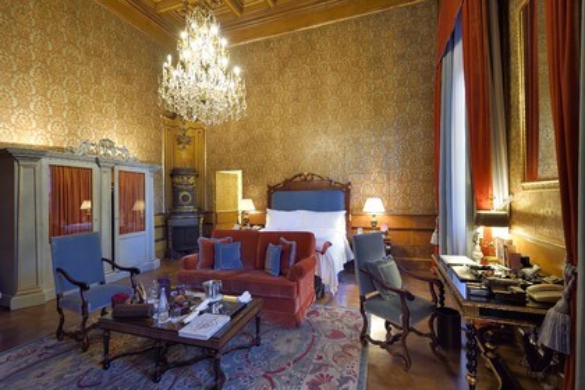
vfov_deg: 70.4
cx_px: 292
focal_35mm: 17
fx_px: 276
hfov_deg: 93.3
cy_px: 195
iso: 400
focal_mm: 17
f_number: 6.3
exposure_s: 1/6
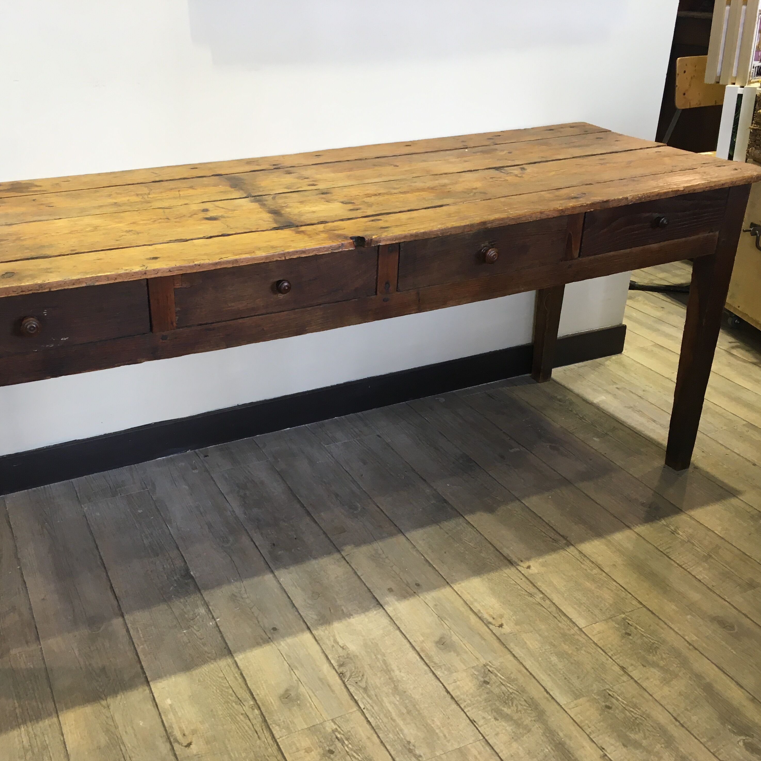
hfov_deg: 46.9
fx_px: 871
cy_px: 383
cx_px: 301
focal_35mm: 35
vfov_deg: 47.2
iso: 64
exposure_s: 1/33
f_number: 2.2
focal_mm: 4.15
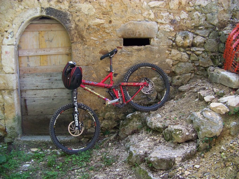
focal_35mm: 36
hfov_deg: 51.4
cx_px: 120
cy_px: 90
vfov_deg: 39.7
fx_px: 249
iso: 64
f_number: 2.8
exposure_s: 1/125
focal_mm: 5.85
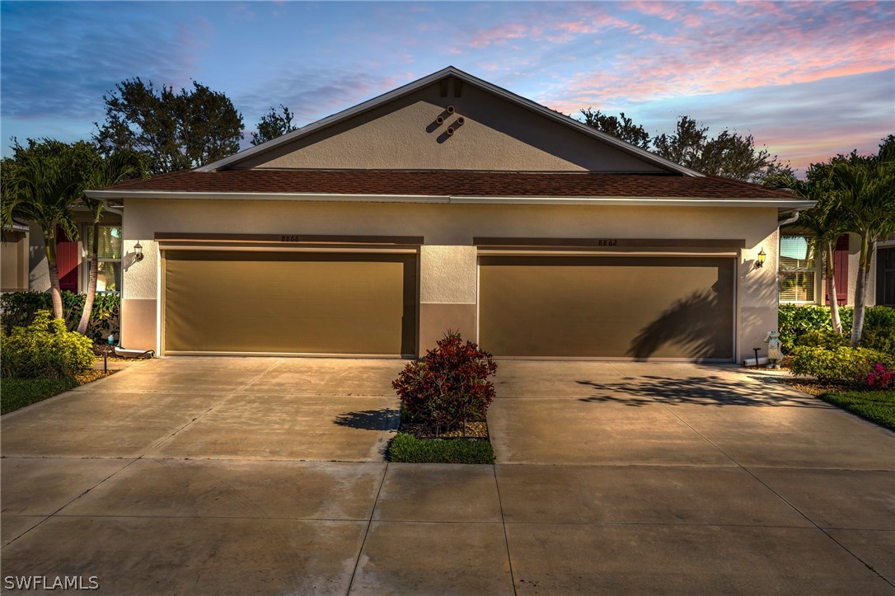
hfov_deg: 60.3
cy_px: 298
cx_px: 448
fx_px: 770
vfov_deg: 42.3
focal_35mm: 31
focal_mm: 31
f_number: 9
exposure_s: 1/800
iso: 200
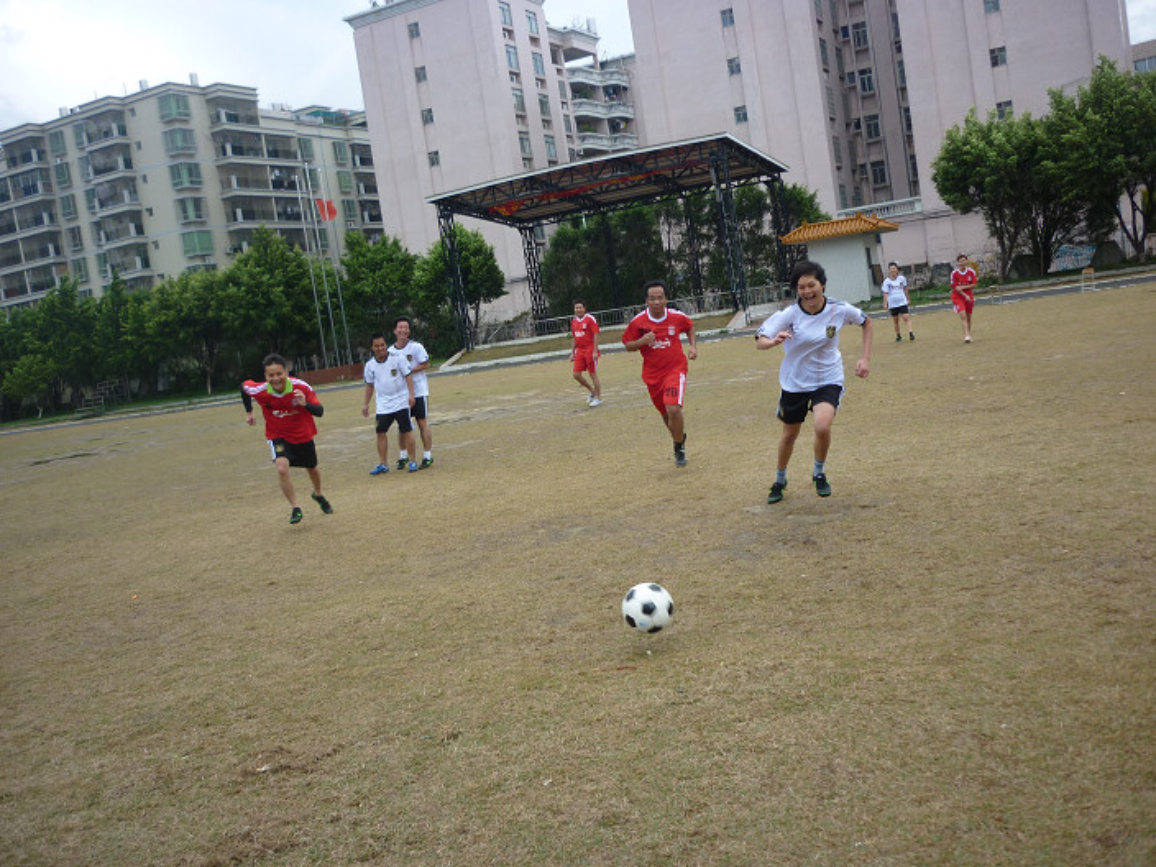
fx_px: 1102
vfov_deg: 42.9
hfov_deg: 55.4
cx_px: 578
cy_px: 434
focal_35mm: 33
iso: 80
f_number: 2.8
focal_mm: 5.5
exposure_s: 1/160
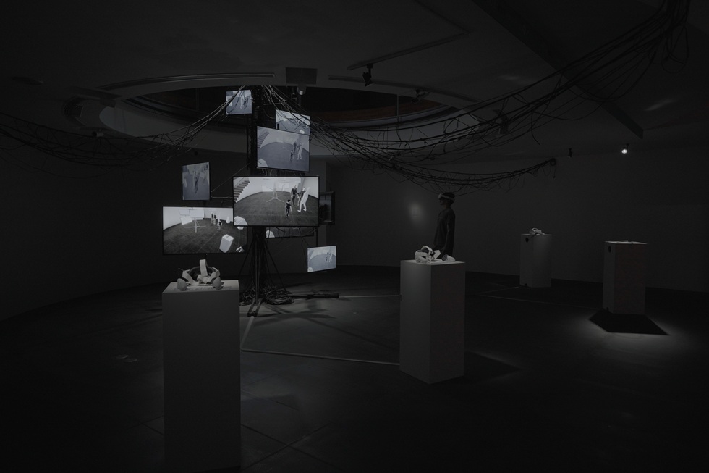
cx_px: 354
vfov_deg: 53.1
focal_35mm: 24
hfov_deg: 73.8
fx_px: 473
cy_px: 236
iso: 800
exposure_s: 1/40
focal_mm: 24
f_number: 4
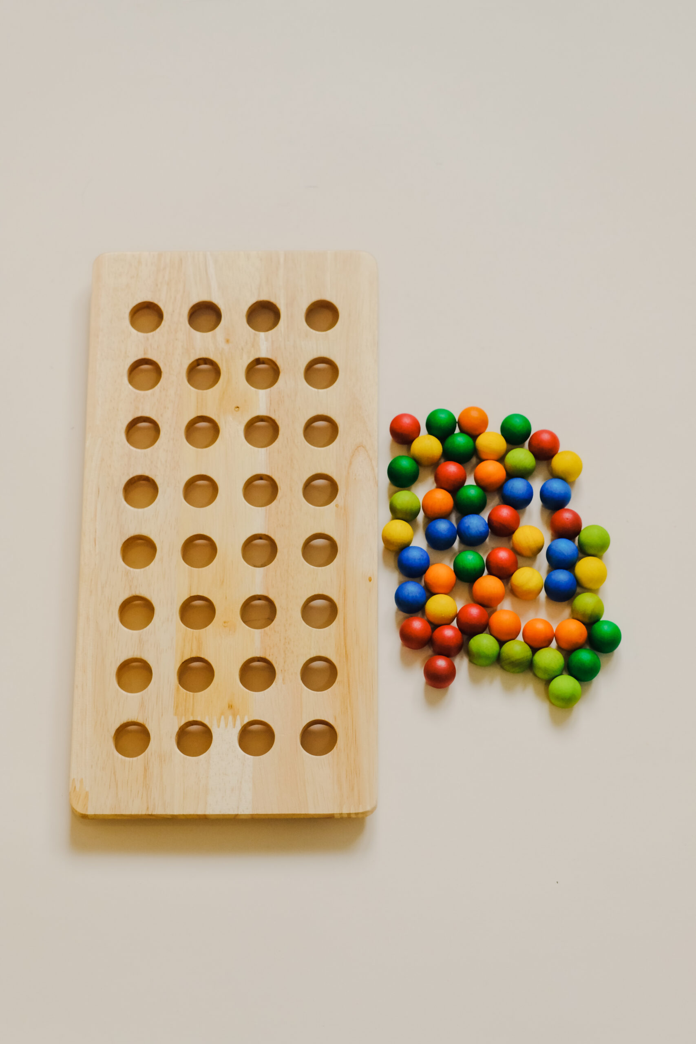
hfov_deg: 16.3
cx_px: 348
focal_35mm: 84
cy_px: 522
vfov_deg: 24.2
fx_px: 2435
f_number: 5
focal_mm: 56
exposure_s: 1/80
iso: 1250
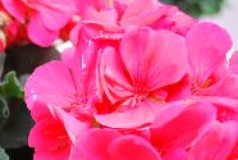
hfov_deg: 27.6
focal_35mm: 71
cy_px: 159
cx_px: 37
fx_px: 471
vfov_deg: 18.8
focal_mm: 22
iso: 280
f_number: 4
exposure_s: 1/60
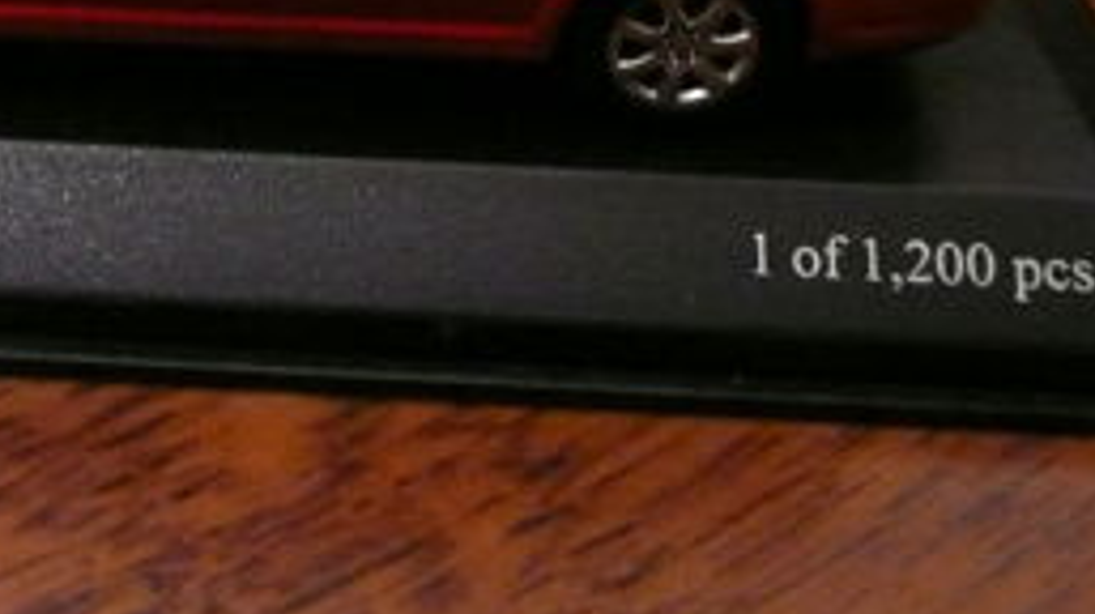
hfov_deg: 35.4
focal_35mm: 57
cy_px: -43
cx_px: 217
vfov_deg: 20.2
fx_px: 1653
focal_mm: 4.6
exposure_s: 1/8
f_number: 3.3
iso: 800
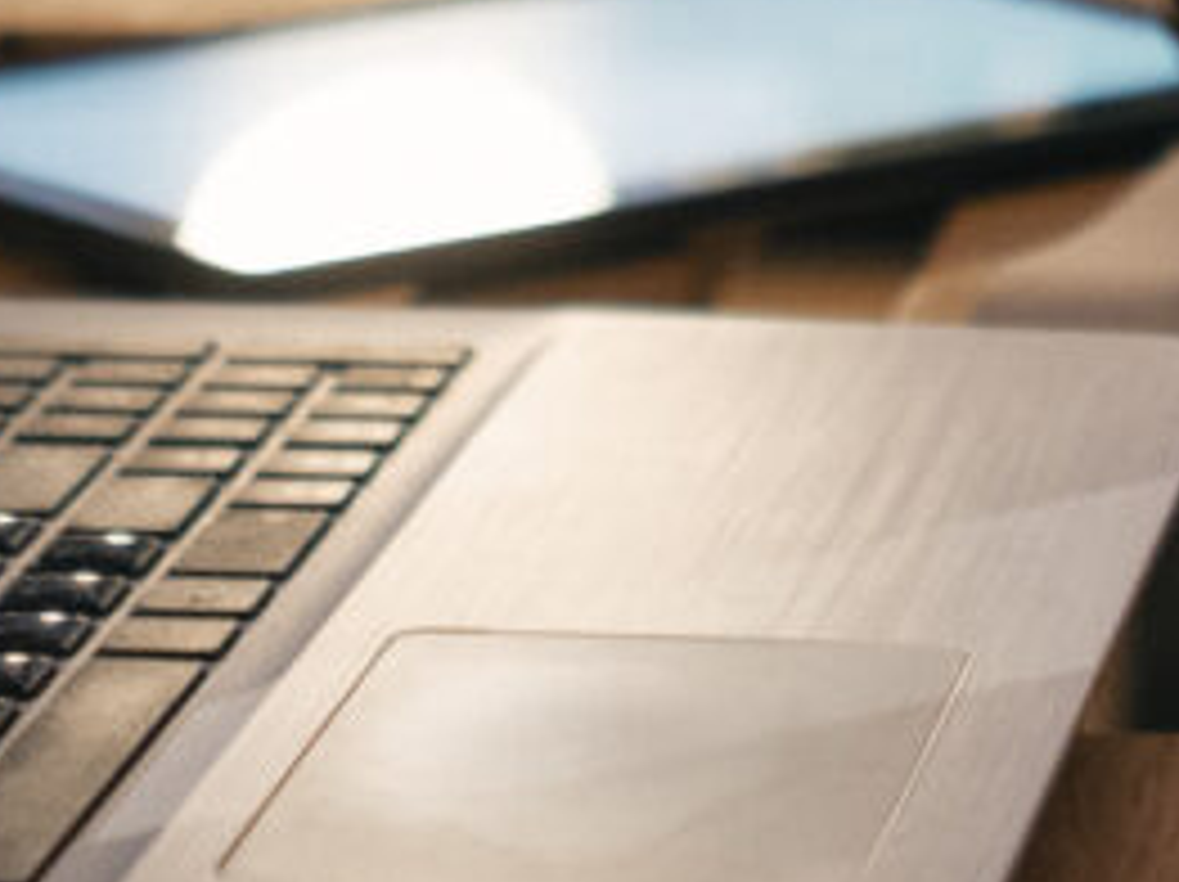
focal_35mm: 247
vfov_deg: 5.8
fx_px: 8405
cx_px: 1696
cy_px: -1035
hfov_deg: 7.9
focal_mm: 35
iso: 1600
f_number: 2
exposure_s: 1/100
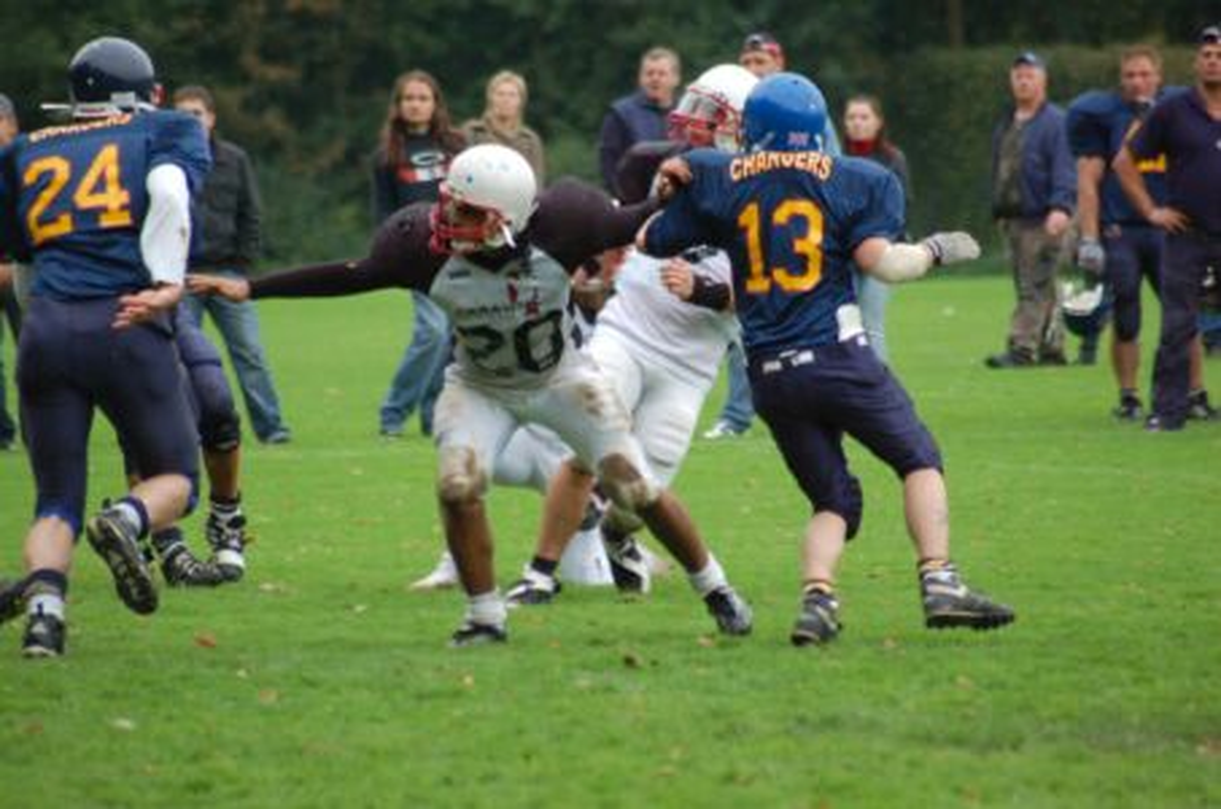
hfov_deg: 5.7
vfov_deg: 3.8
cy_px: 404
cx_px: 610
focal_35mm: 360
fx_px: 12184
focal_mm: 240
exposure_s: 1/400
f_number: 5.3
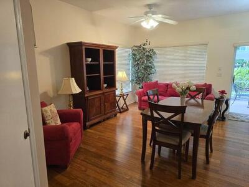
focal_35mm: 23
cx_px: 124
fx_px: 165
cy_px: 94
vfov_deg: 58.9
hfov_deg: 73.9
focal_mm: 6.3
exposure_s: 1/120
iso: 250
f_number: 1.7
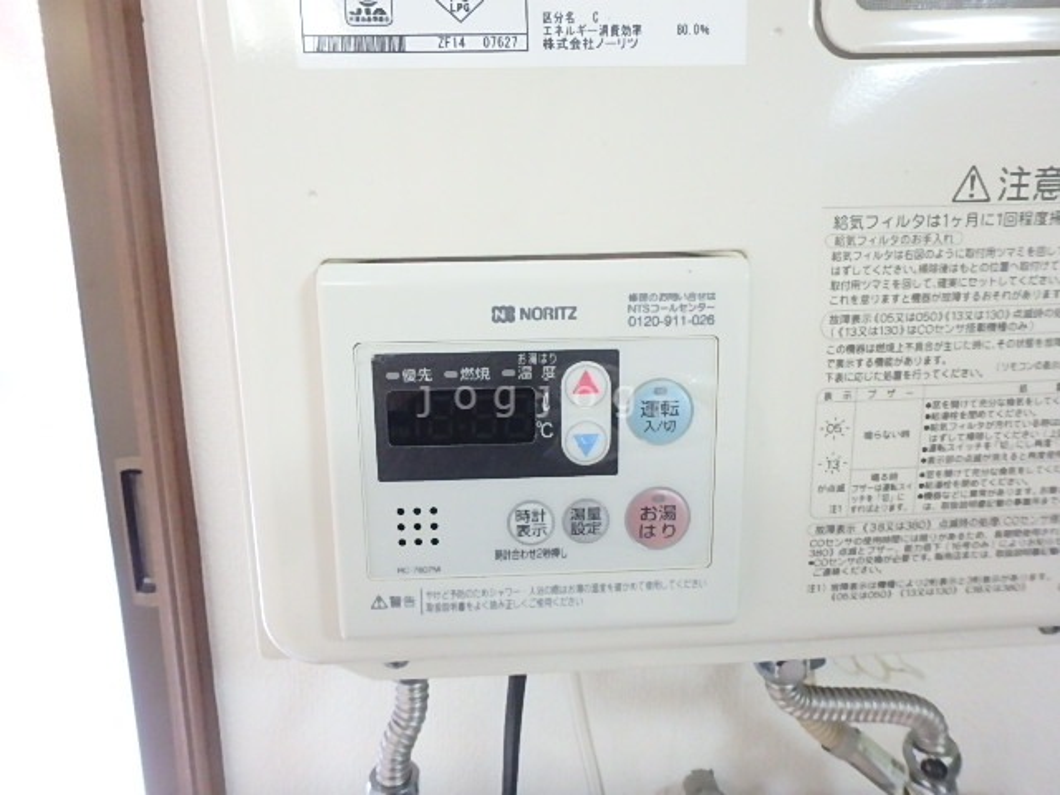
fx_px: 643
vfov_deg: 63.4
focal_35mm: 21
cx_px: 530
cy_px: 398
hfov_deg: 79.0
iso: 800
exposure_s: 1/30
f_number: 3.5
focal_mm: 3.7
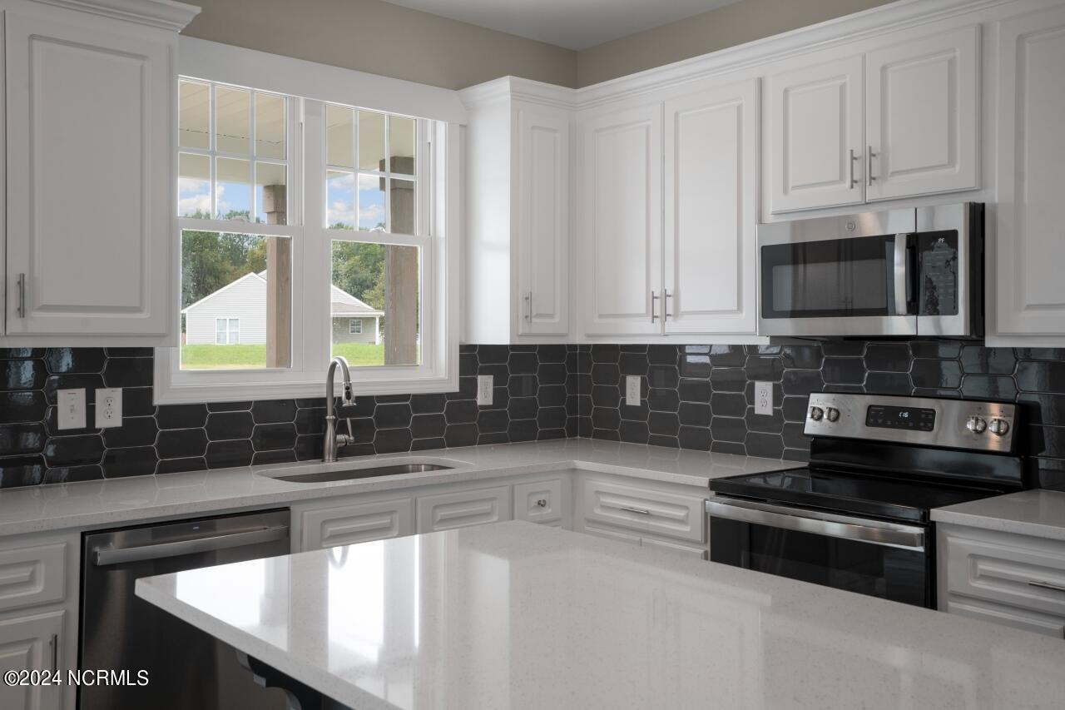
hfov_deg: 54.4
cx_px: 532
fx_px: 1035
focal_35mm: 35
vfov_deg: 37.8
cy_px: 355
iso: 250
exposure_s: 1/25
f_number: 9
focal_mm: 35
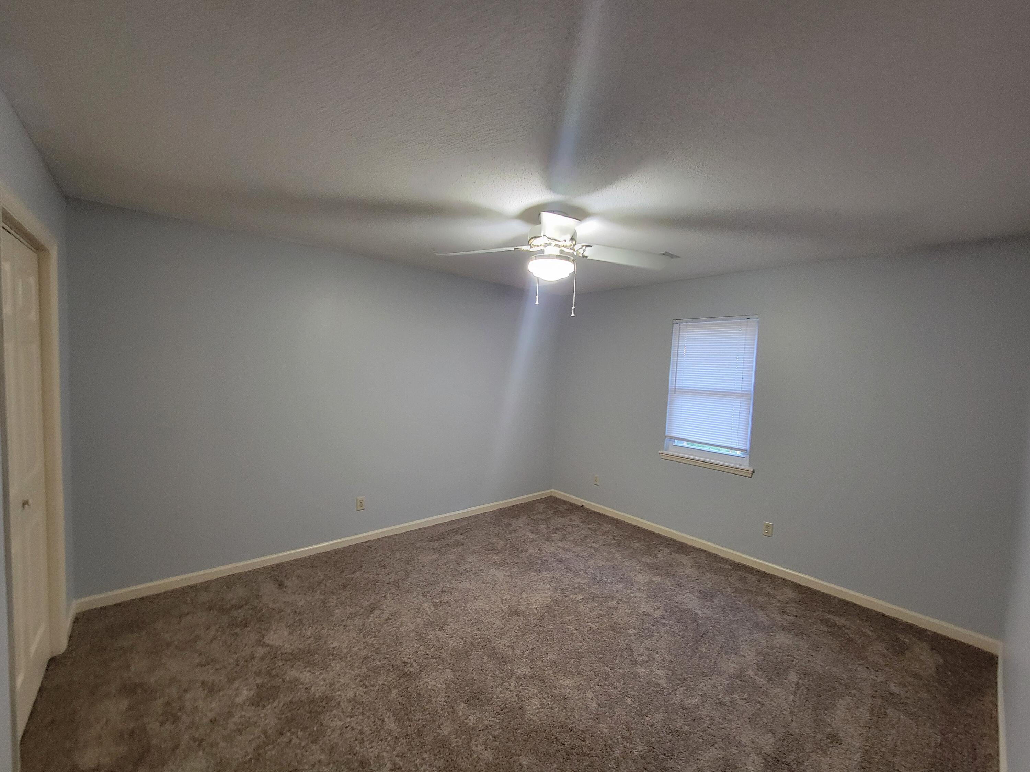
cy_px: 386
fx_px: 387
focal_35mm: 13
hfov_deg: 106.2
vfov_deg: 89.9
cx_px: 515
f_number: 2.2
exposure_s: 1/30
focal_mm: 2.2
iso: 400
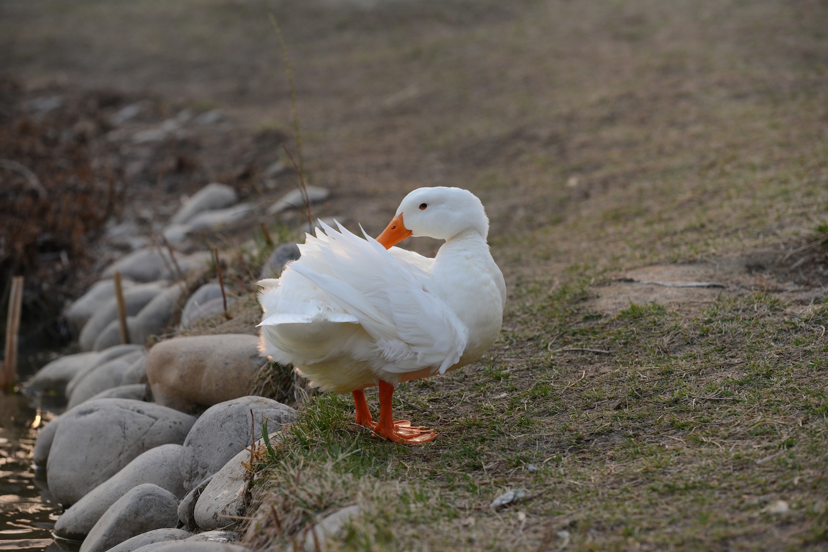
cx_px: 416
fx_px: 3473
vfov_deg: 9.1
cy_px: 274
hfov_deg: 13.6
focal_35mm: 151
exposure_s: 1/640
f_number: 5
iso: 640
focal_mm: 150
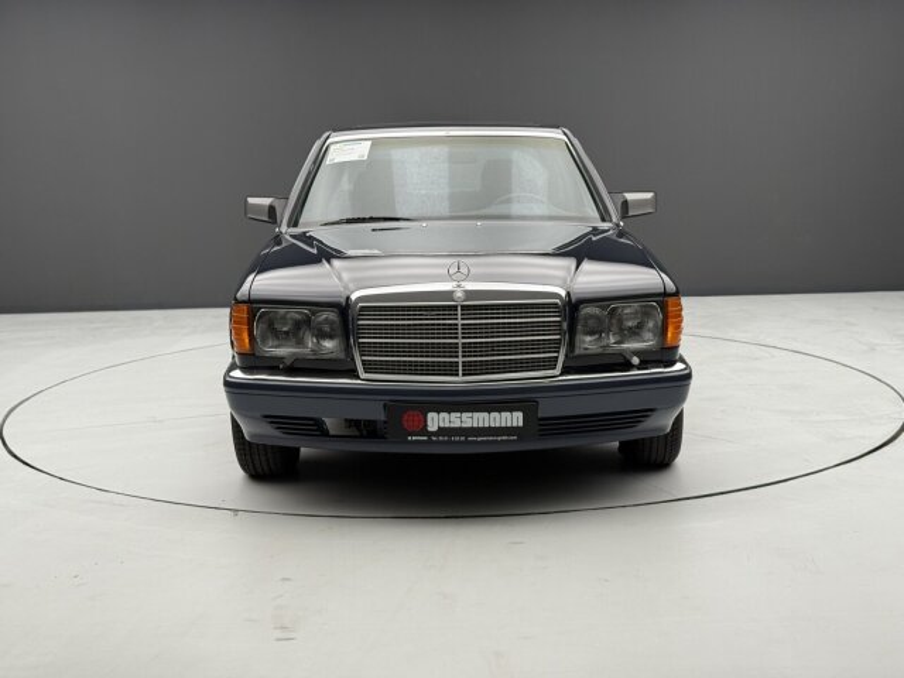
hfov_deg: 39.7
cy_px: 339
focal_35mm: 48
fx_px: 1254
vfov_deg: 30.3
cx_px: 452
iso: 64
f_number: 1.78
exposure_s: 1/49
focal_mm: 6.76
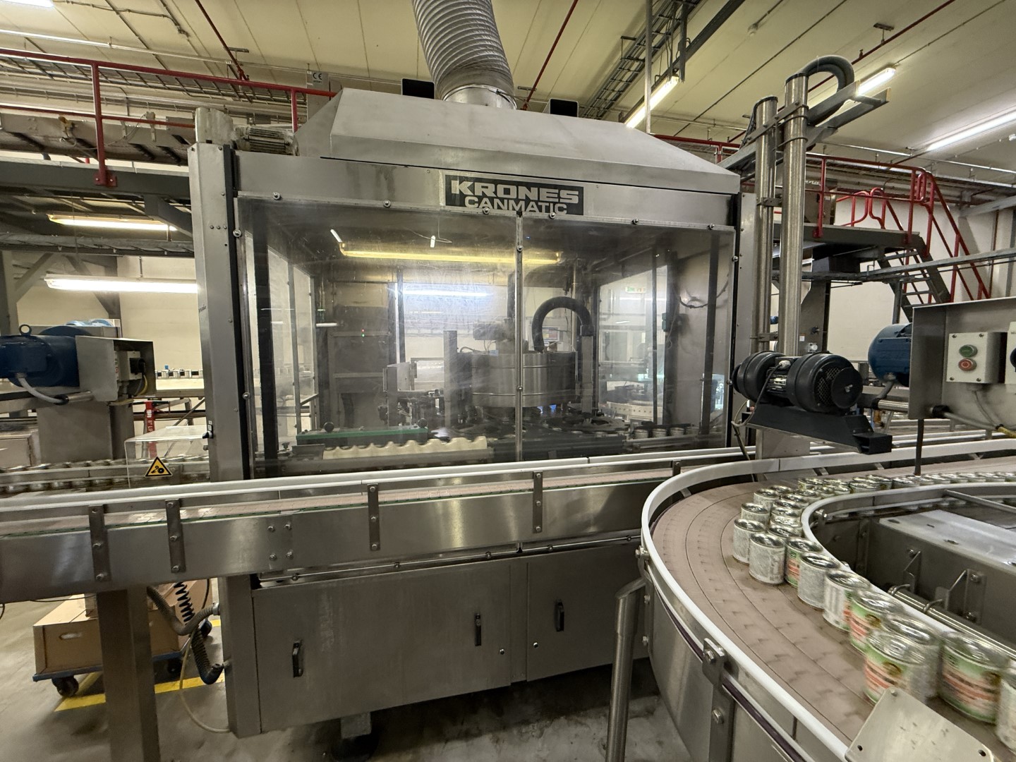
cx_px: 508
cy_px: 381
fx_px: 411
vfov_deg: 85.7
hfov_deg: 102.1
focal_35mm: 14
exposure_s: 1/50
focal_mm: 2.22
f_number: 2.2
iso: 320
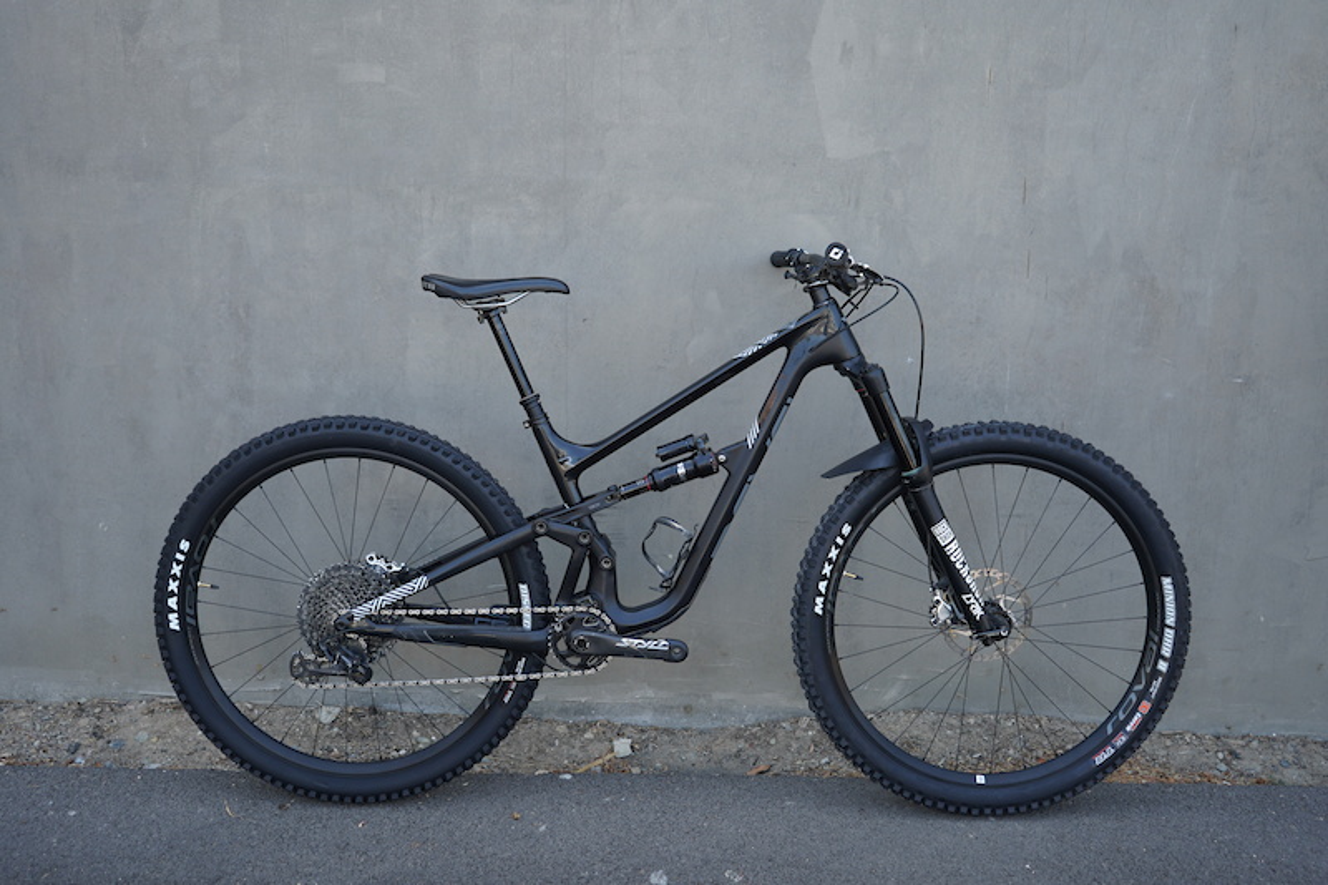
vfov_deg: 35.0
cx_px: 664
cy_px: 442
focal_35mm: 38
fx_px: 1401
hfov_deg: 50.7
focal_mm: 38
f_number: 4
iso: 200
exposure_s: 1/160
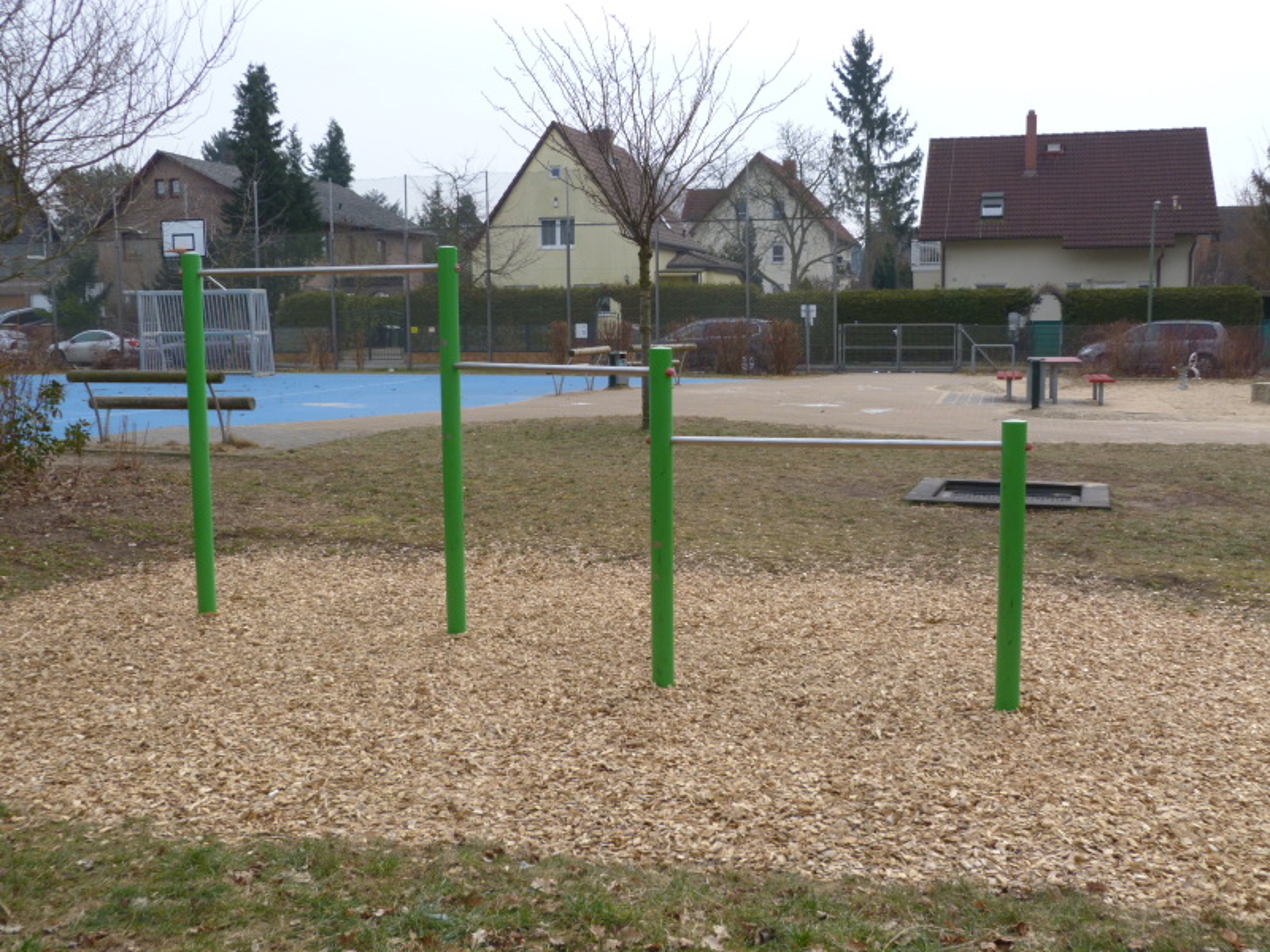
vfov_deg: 40.7
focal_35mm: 35
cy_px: 476
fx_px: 1284
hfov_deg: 52.6
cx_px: 635
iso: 80
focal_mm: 6.3
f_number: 3.1
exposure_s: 1/400
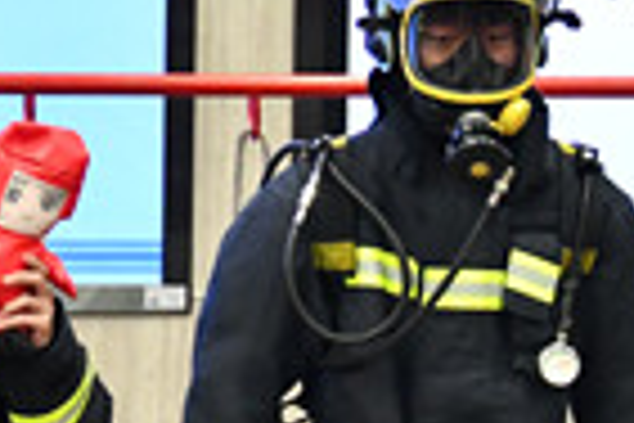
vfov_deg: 4.0
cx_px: -202
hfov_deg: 5.9
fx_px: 6075
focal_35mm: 345
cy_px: 92
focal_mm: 65
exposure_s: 1/200
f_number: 5
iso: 5000
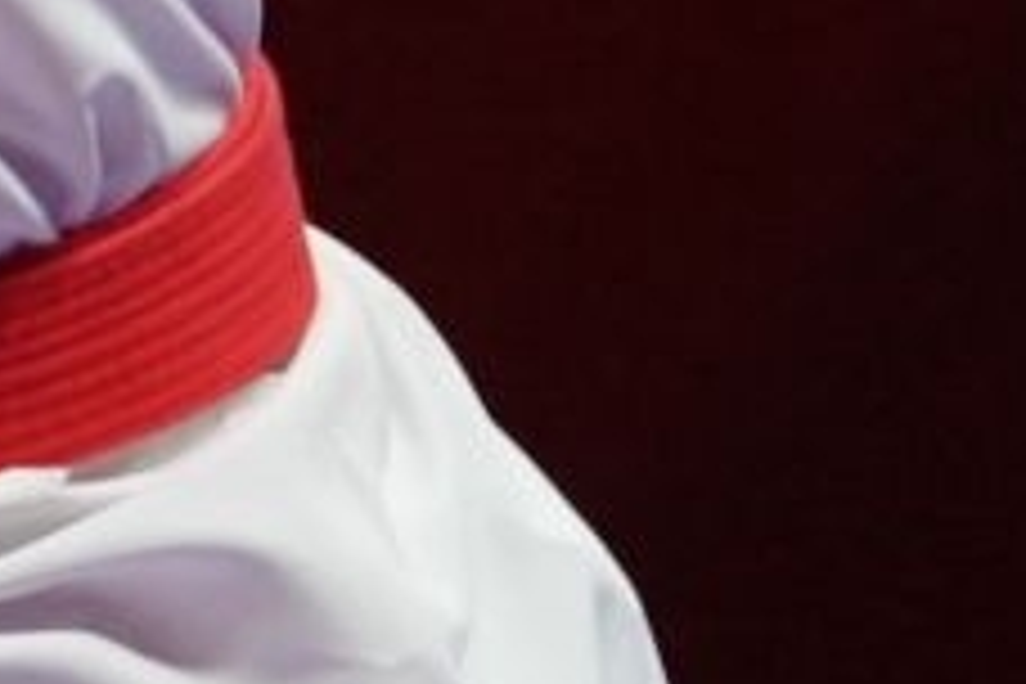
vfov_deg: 0.5
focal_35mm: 3018
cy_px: -1840
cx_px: -1206
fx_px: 86006
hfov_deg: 0.7
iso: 2000
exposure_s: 1/1000
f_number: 4
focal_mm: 255
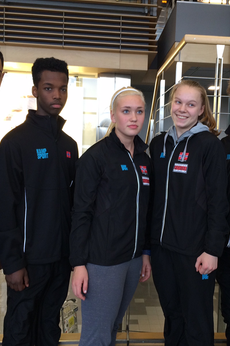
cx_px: 147
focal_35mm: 41
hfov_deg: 32.4
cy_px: 176
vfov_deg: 47.4
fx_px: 393
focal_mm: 4.15
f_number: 2.2
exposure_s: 1/33
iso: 80
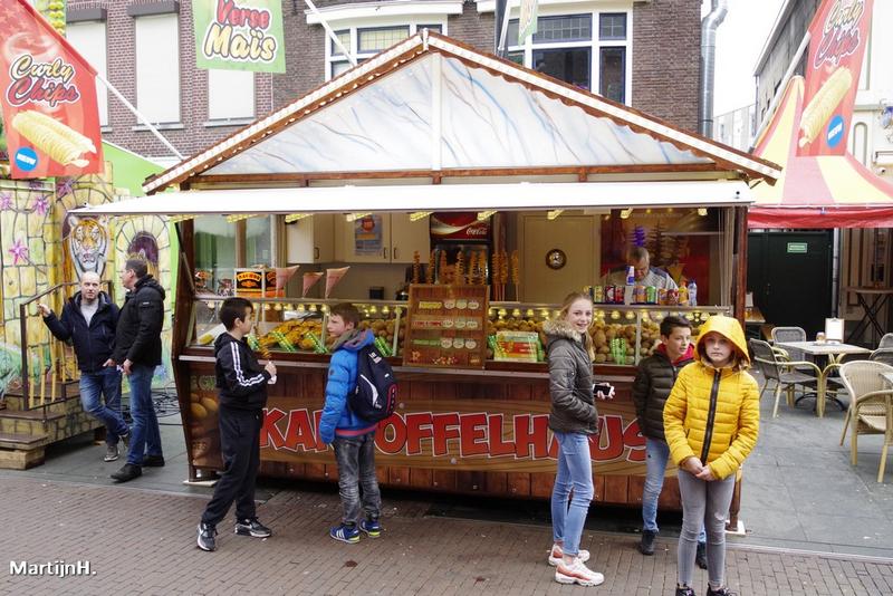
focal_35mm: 36
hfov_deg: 53.1
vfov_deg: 36.9
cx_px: 446
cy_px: 298
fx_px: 893
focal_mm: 24
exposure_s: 1/200
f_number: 8
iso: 800
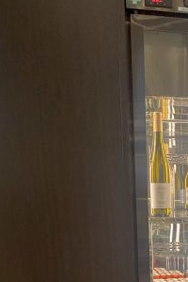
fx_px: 509
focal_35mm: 65
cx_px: 212
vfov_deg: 27.4
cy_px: 336
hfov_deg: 19.9
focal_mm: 4.25
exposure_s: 1/60
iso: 250
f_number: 1.8
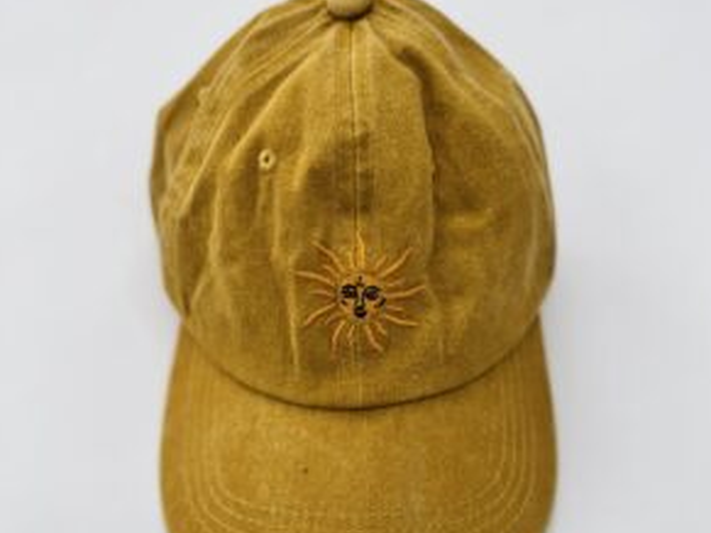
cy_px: 306
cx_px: 362
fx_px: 678
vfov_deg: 42.8
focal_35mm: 33
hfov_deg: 55.4
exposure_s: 1/120
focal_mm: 6.76
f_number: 1.78
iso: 100
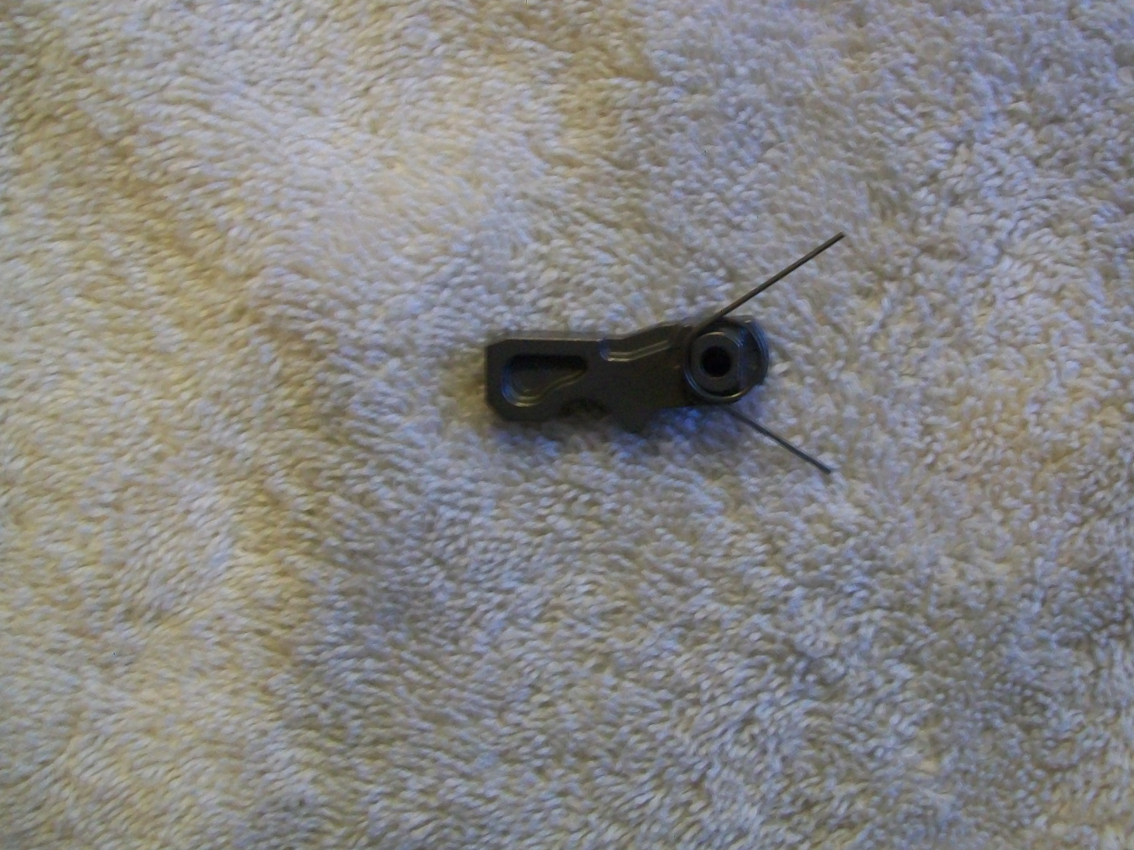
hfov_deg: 43.5
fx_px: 1409
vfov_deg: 33.5
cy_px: 360
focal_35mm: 43
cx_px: 703
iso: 160
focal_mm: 6.1
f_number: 2.7
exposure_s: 1/10
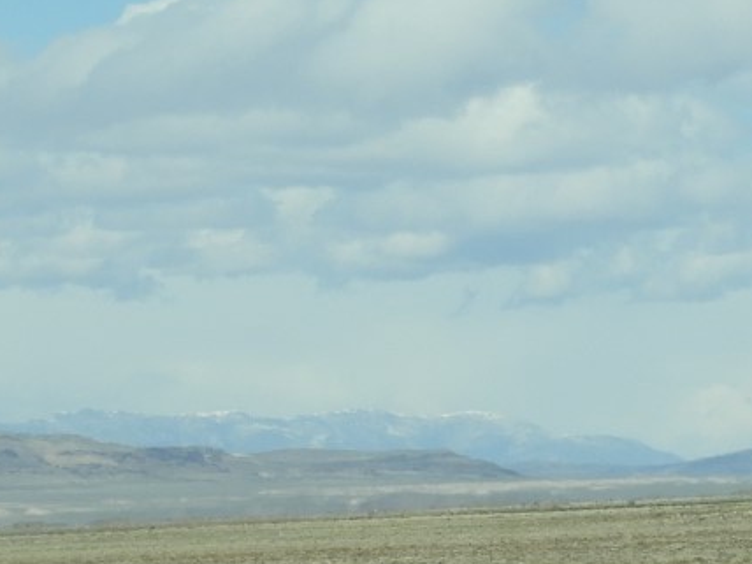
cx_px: 300
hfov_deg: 4.7
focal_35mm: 421
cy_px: 404
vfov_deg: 3.5
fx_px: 9146
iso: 100
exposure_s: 1/800
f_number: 5
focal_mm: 22.4
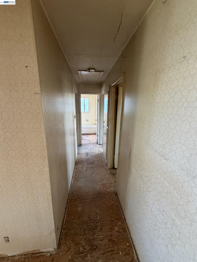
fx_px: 106
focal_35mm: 14
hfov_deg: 85.7
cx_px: 98
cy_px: 131
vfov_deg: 102.1
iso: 400
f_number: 2.2
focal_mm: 2.22
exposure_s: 1/60
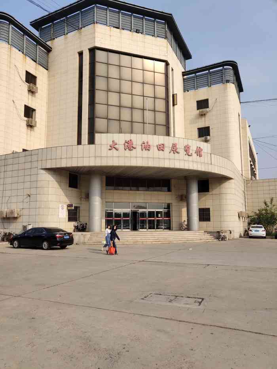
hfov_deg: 46.8
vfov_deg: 60.0
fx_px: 320
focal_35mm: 30
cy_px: 184
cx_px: 138
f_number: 1.8
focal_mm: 4.35
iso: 50
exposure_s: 1/2000
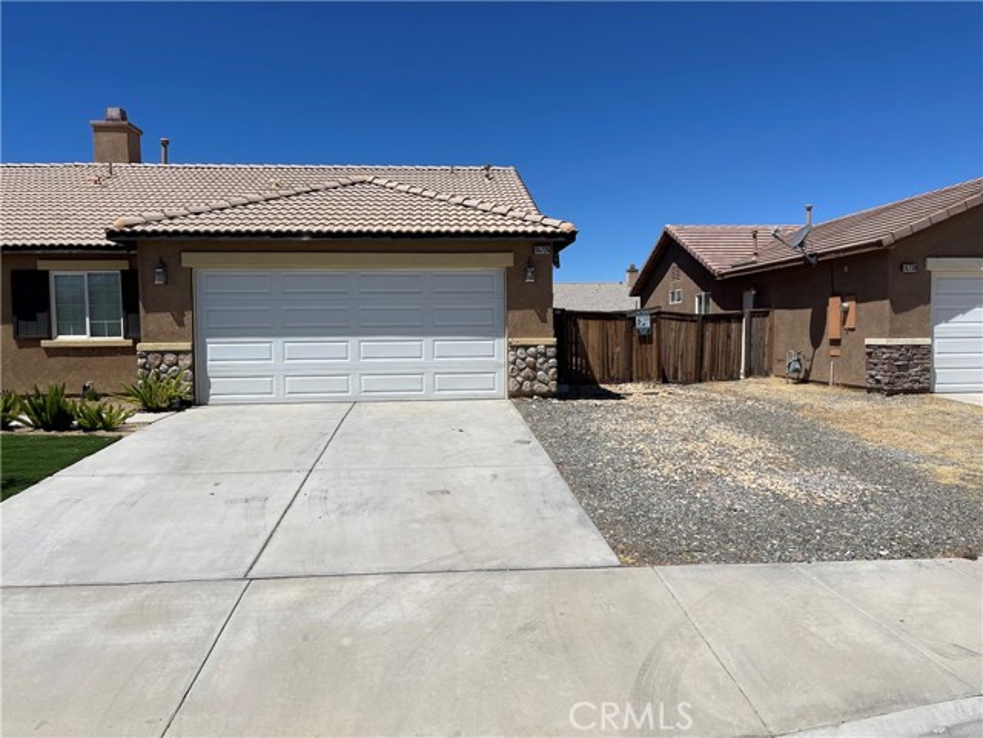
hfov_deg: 67.3
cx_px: 492
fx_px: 738
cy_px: 369
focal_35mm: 26
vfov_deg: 53.1
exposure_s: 1/9174
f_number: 1.6
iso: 50
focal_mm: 5.1
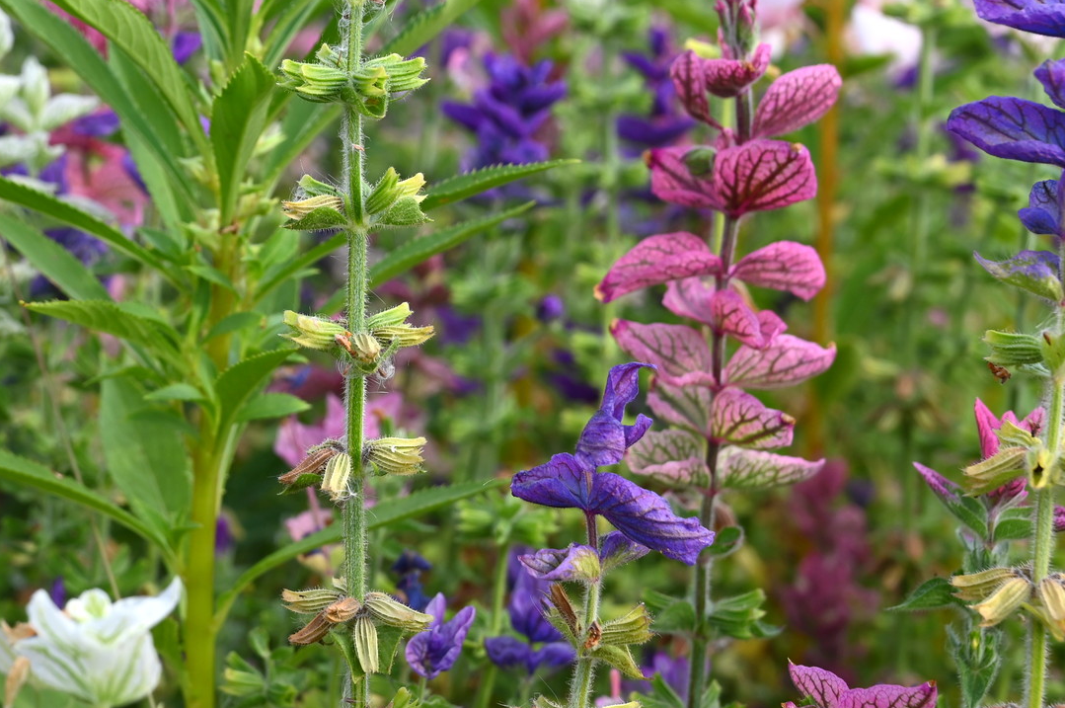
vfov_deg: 15.2
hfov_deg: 22.7
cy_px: 87
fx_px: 2630
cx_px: 291
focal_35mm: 89
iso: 180
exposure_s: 1/160
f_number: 8
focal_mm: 50
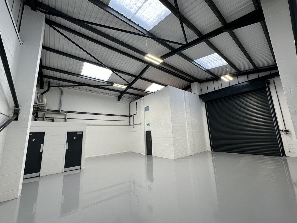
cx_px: 148
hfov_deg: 102.1
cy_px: 112
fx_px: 120
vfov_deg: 85.7
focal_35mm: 14
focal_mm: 2.22
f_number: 2.2
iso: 50
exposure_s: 1/100
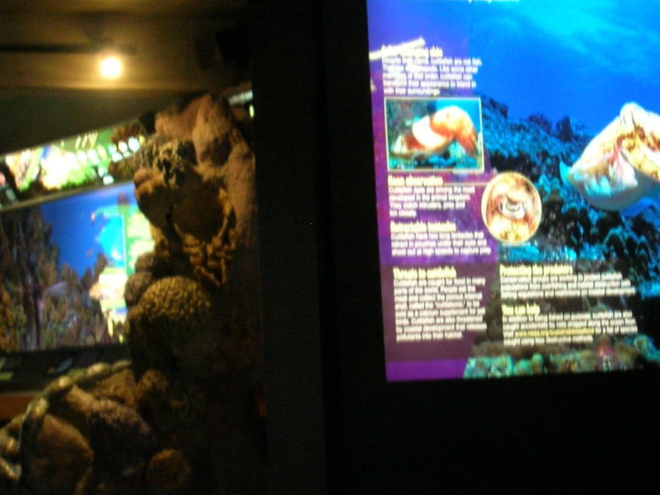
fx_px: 2345
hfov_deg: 16.0
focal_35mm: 123
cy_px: 261
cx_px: 406
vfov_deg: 12.0
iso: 100
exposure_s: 1/1.4
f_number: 3.8
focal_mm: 11
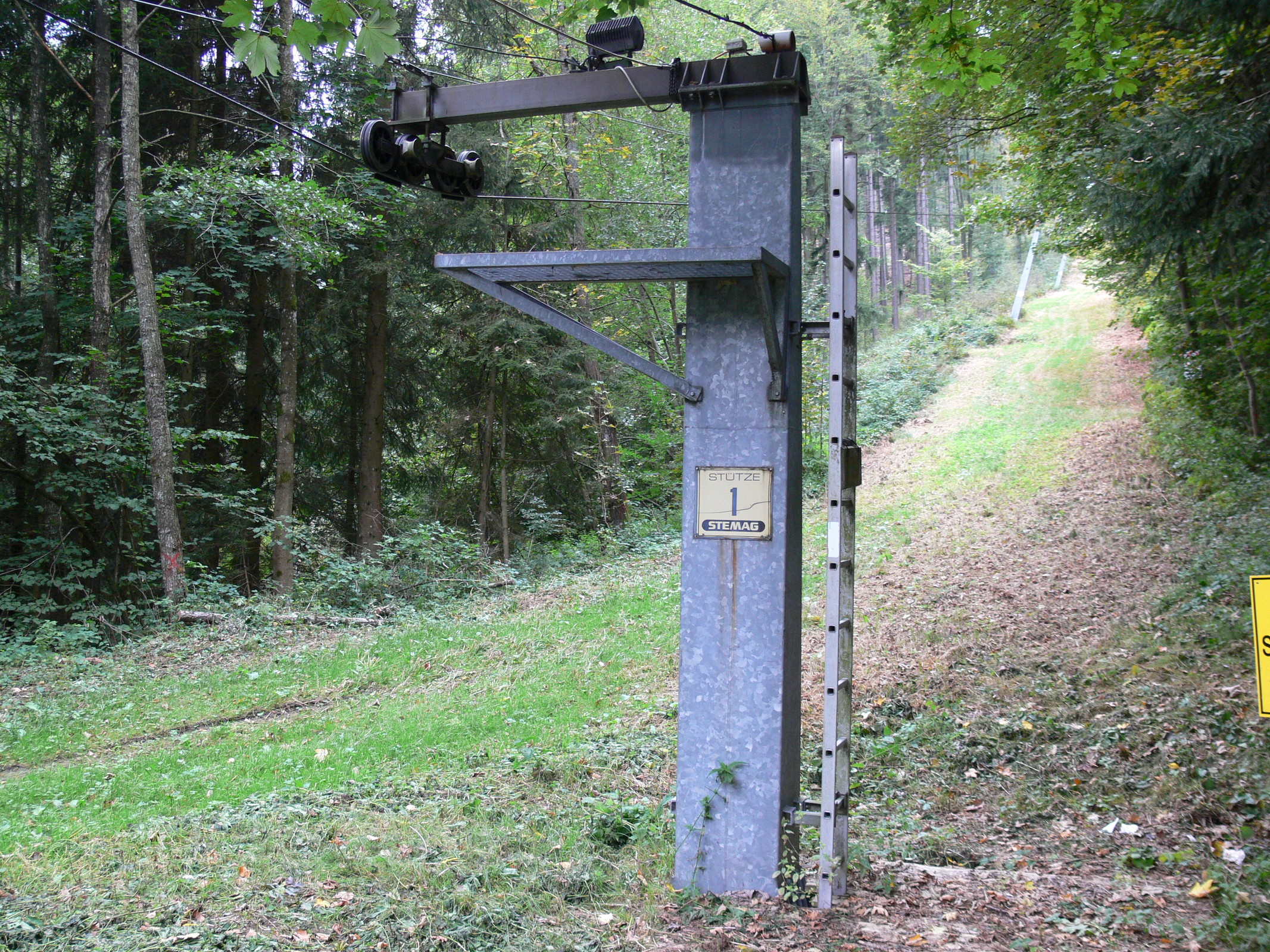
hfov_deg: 52.6
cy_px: 476
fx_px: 1284
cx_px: 635
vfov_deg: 40.7
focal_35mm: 35
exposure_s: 1/30
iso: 100
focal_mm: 7.4
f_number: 2.8
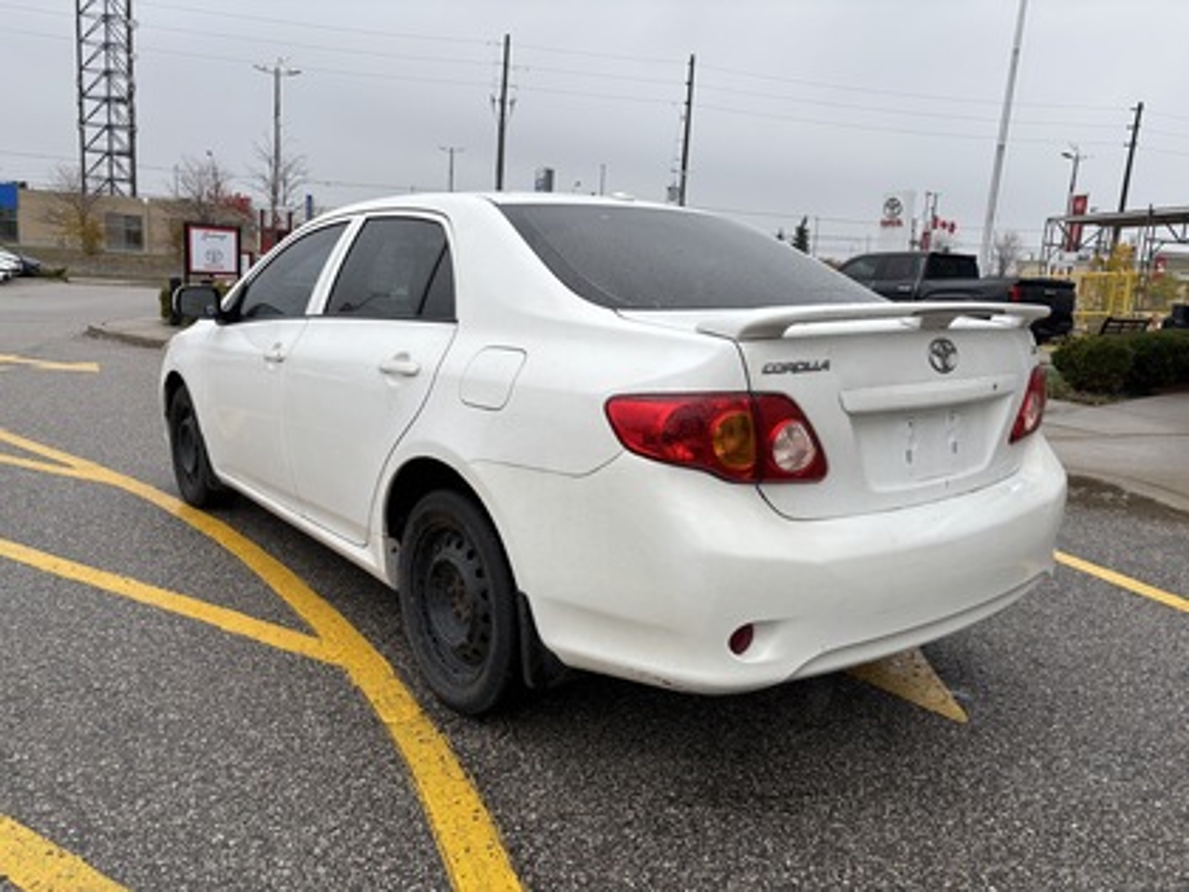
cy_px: 446
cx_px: 594
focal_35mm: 26
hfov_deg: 67.3
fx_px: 893
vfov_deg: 53.1
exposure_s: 1/880
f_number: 1.6
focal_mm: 5.96
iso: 50
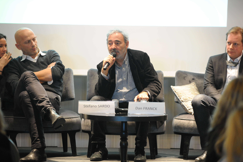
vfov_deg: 6.8
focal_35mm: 201
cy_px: 81
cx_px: 122
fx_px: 1357
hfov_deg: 10.2
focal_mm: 200
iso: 4000
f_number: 4
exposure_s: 1/160
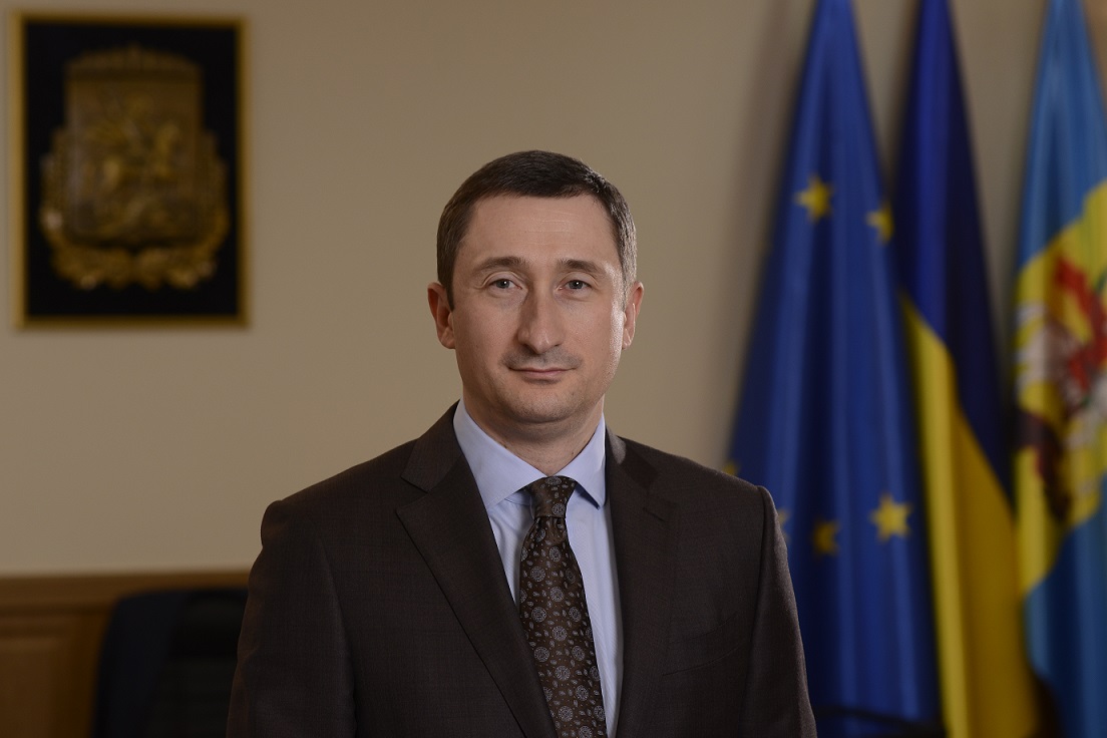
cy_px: 369
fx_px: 3228
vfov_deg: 13.0
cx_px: 554
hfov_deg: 19.5
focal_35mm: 105
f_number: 5
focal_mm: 105
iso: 500
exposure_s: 1/125
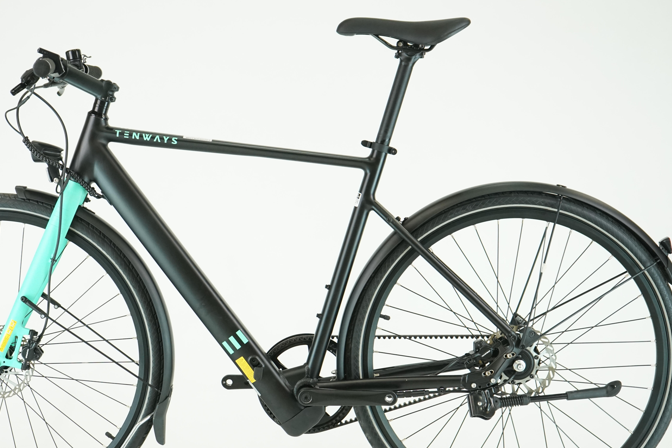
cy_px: 253
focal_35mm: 73
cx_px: 258
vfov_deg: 18.7
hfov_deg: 27.6
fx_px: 1363
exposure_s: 1/200
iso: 1600
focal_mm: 55
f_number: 5.6
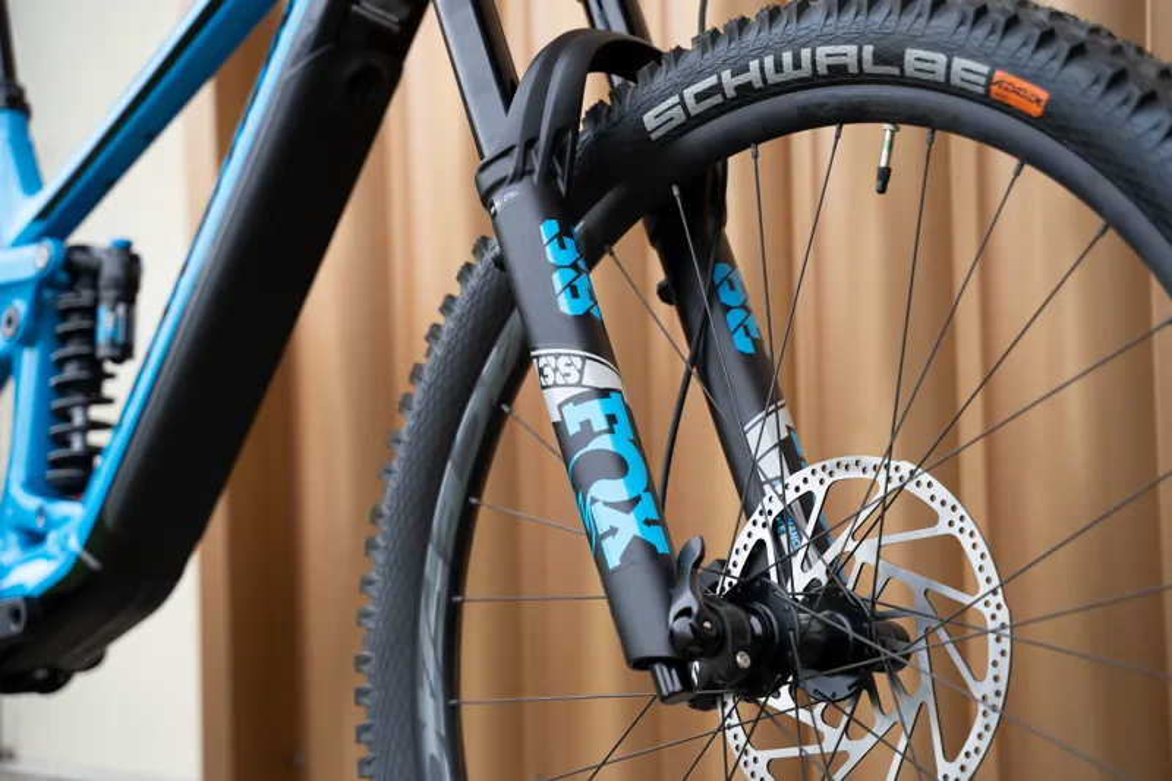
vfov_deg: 18.2
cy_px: 390
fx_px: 2441
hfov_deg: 27.0
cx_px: 586
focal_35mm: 75
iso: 1250
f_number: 4
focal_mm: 75
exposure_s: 1/2000
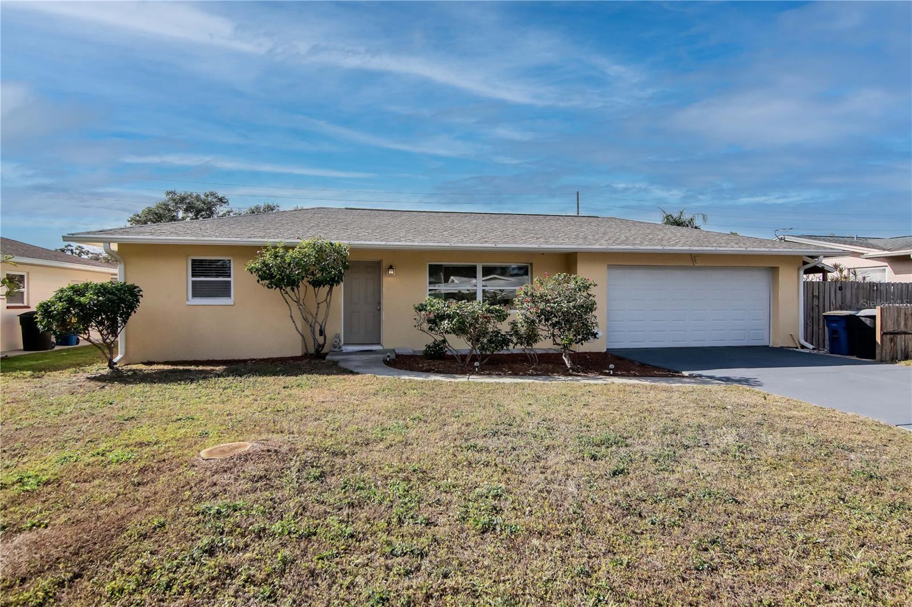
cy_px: 304
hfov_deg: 85.4
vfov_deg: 63.2
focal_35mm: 20
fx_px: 494
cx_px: 456
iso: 1000
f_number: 10
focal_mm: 13
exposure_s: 1/1600
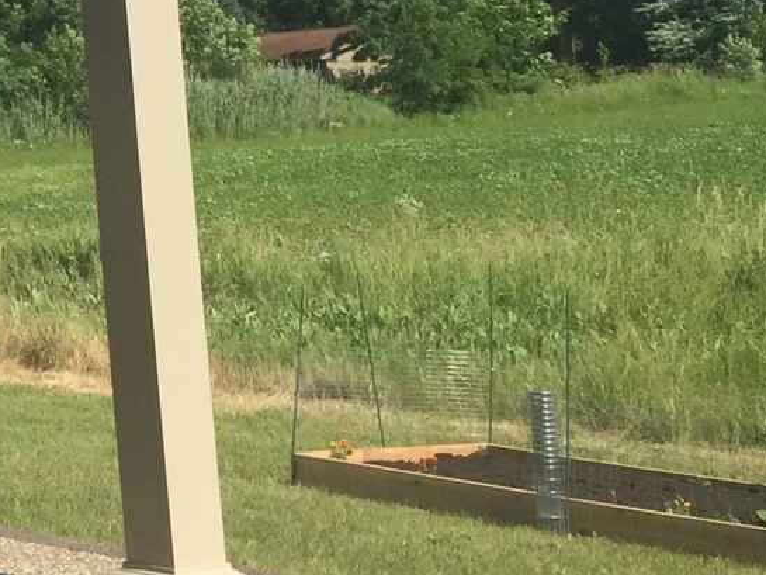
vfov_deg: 13.3
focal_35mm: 109
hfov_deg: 15.6
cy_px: -53
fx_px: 2413
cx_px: -597
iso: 32
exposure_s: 1/1980
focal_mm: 4.15
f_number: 2.2
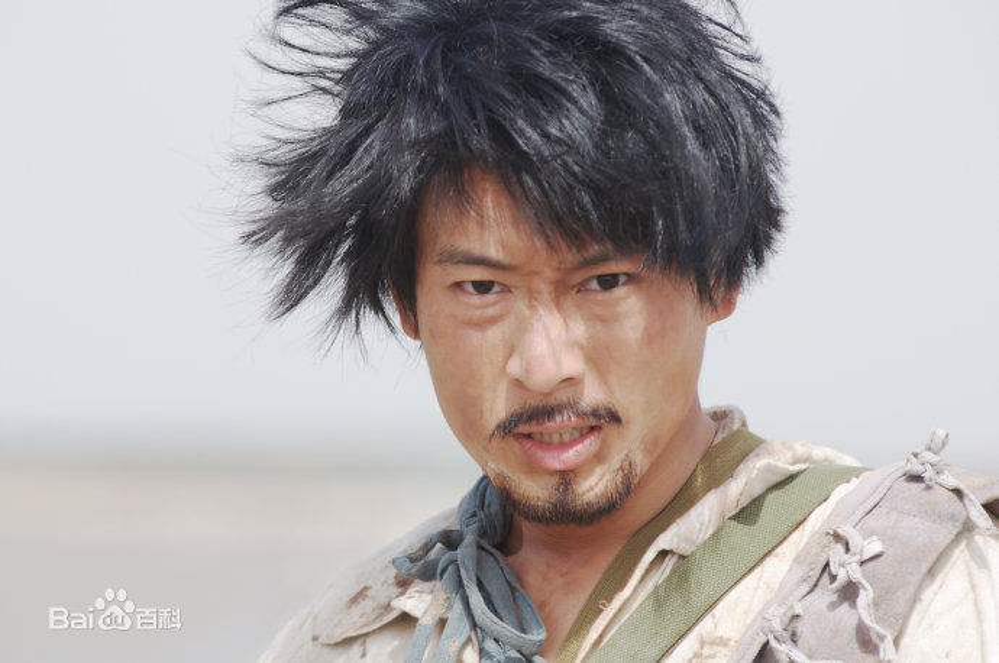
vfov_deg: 4.6
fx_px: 8313
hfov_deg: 6.9
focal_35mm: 300
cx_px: 500
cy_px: 332
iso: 200
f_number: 6.3
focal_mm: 200
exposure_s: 1/500
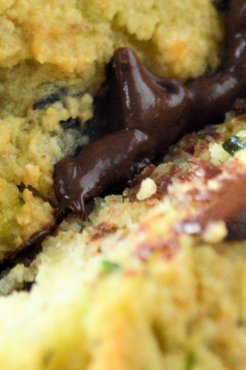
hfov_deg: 8.3
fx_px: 1665
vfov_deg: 12.3
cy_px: -114
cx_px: -86
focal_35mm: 162
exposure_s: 1/500
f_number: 5
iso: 2500
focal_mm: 36
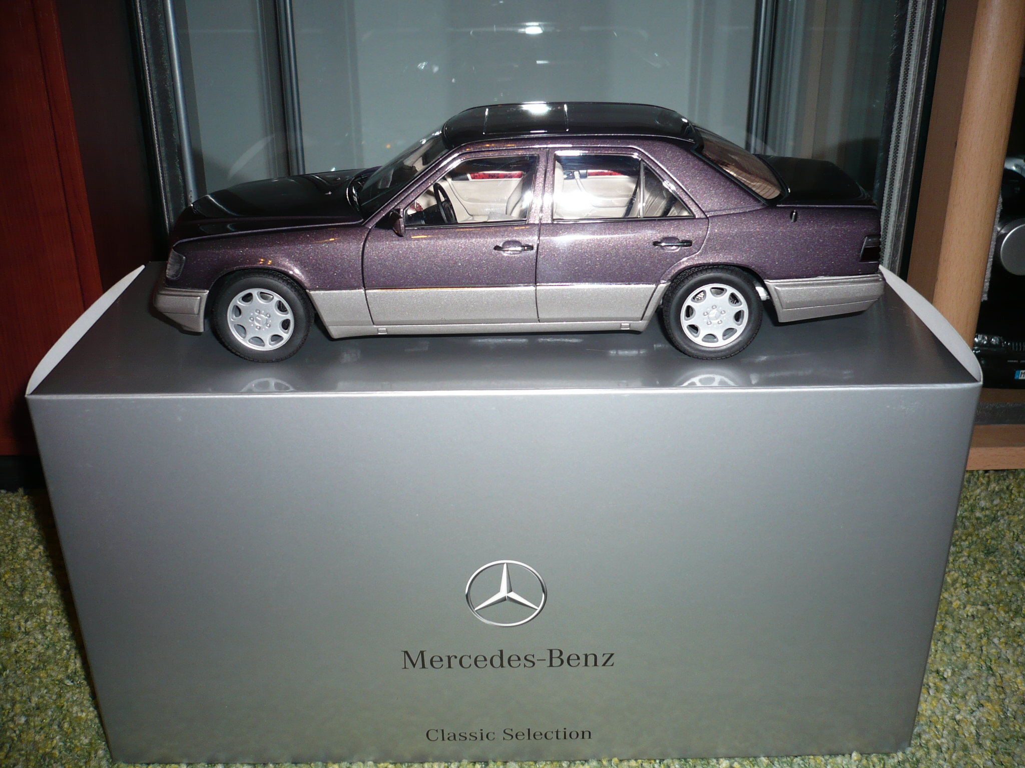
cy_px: 384
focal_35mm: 35
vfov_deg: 40.7
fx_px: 1036
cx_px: 512
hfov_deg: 52.6
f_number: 2.8
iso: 100
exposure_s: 1/30
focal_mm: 5.8
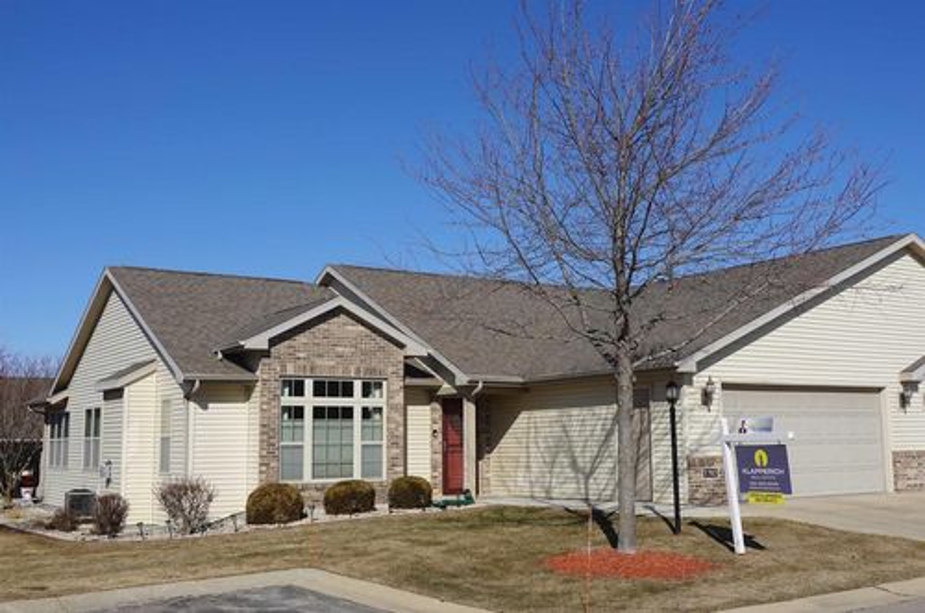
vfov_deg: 34.1
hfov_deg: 49.6
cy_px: 306
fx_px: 1000
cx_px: 462
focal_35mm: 39
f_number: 5.6
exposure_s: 1/800
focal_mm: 14.4
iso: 100
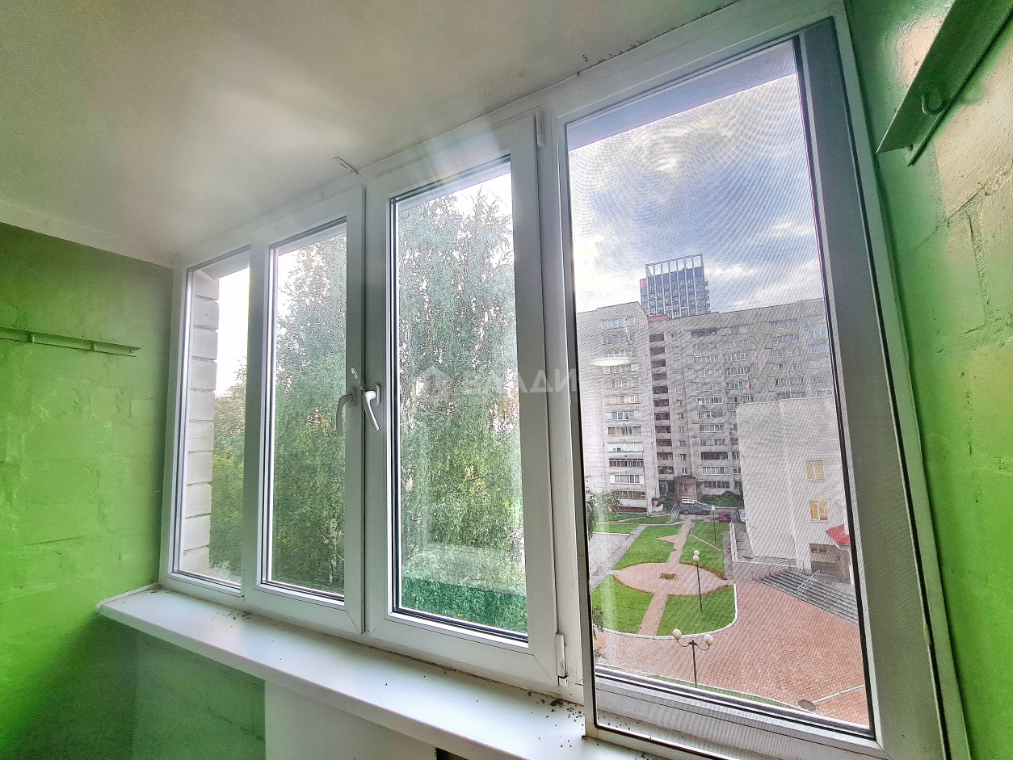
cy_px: 380
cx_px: 506
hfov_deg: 106.2
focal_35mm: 13
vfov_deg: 89.9
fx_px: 381
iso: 100
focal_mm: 2.2
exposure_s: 1/100
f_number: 2.2
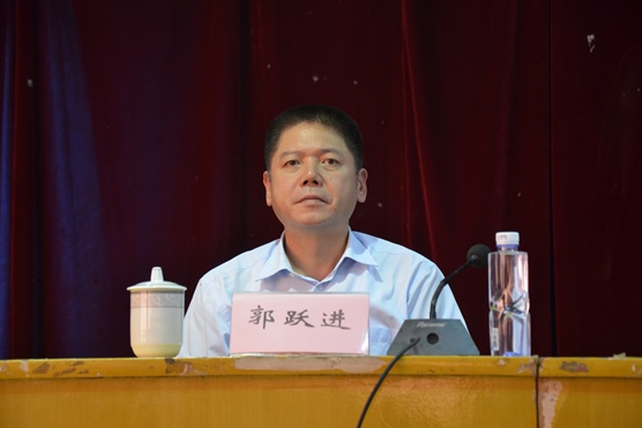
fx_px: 2310
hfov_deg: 15.8
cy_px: 214
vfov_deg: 10.6
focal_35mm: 130
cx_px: 321
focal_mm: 85
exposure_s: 1/30
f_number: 5.6
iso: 1250
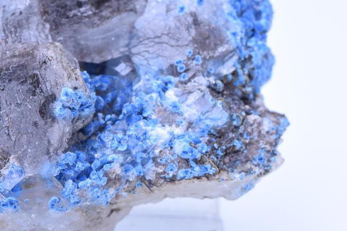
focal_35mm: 171
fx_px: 1647
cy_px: 108
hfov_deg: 12.0
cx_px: 43
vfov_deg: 8.0
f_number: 22
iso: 100
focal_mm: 60
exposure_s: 1/2
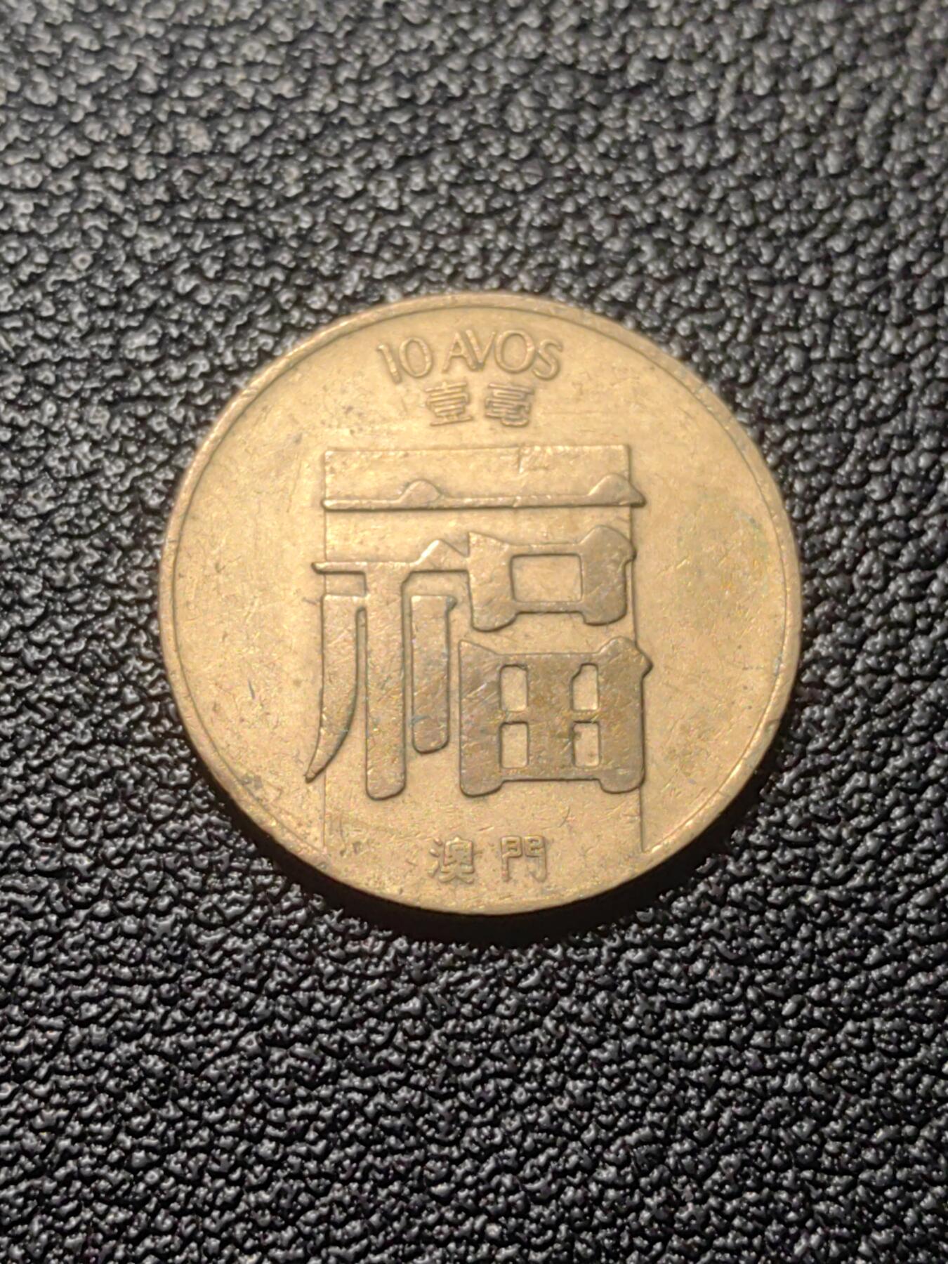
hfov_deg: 19.4
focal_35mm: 76
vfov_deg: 25.7
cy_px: 632
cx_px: 474
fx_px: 2775
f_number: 2
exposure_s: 1/100
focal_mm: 5.75
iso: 64
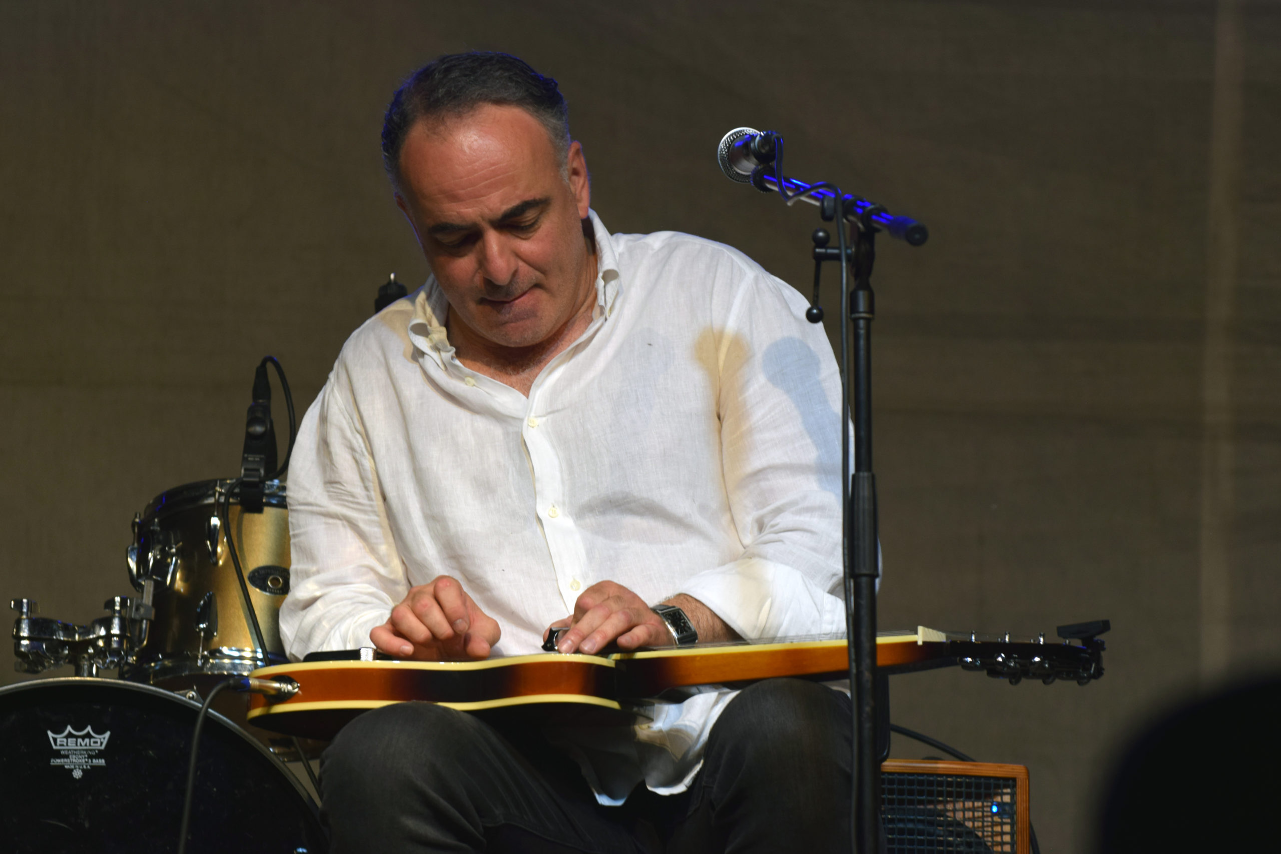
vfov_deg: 6.3
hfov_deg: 9.5
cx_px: 640
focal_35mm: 218
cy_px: 427
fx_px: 7739
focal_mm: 145
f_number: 6.3
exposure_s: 1/125
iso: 400
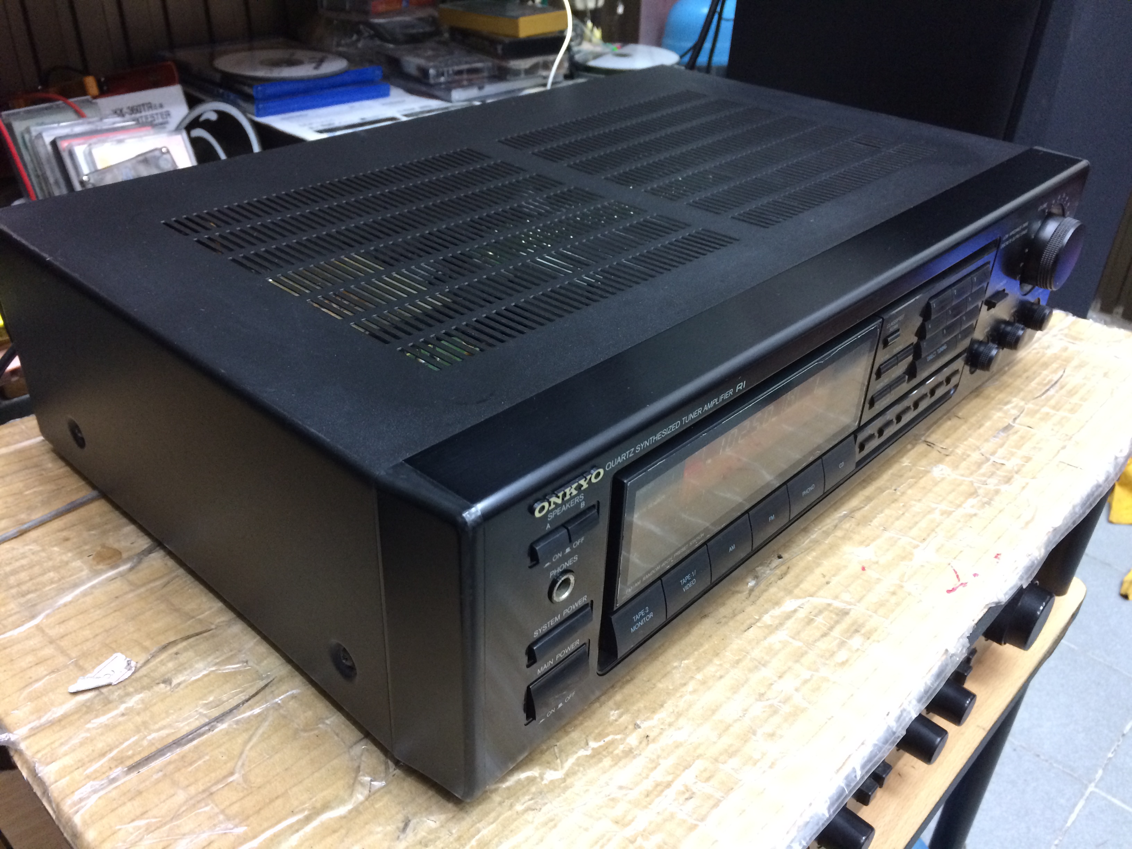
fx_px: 948
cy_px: 424
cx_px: 566
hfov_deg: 61.7
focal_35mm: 29
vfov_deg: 48.2
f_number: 2.2
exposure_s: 1/33
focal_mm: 4.15
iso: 250
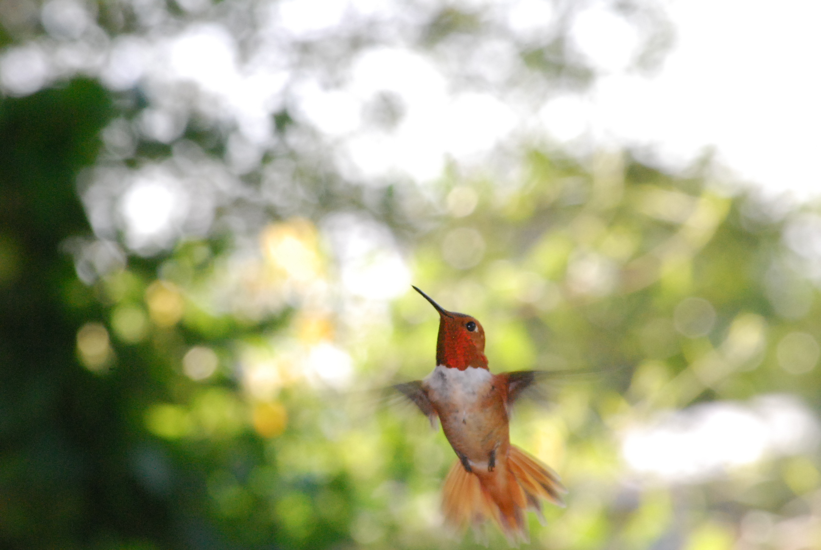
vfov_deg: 4.6
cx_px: 410
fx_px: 6850
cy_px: 275
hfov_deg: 6.9
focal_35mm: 300
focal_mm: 200
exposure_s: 1/200
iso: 1600
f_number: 18
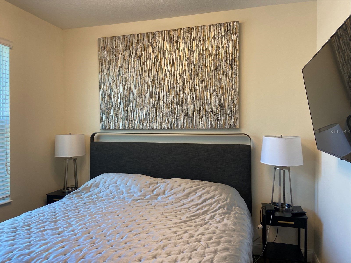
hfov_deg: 67.3
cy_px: 132
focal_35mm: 26
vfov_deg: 53.1
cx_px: 176
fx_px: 264
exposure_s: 1/120
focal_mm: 4.25
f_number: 1.8
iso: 125
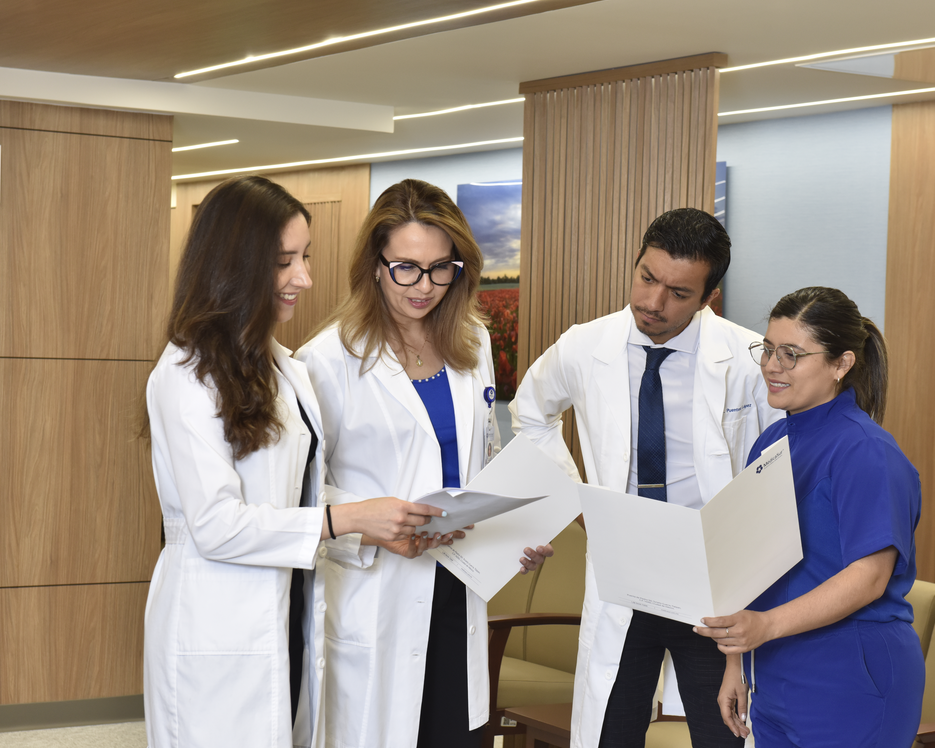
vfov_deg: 19.4
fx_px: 2186
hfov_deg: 24.1
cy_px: 374
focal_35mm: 79
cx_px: 539
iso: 800
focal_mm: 70
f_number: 8
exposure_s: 1/40
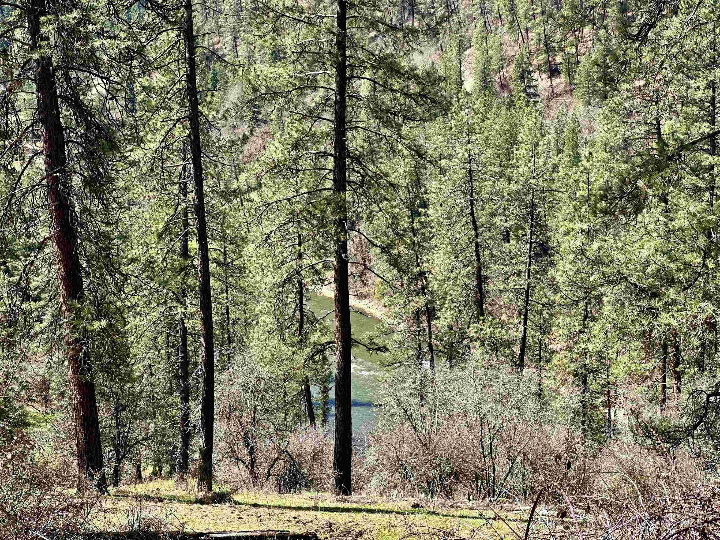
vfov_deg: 19.1
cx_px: 360
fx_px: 1602
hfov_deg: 25.3
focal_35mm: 77
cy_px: 270
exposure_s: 1/195
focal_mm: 9
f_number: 2.8
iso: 32
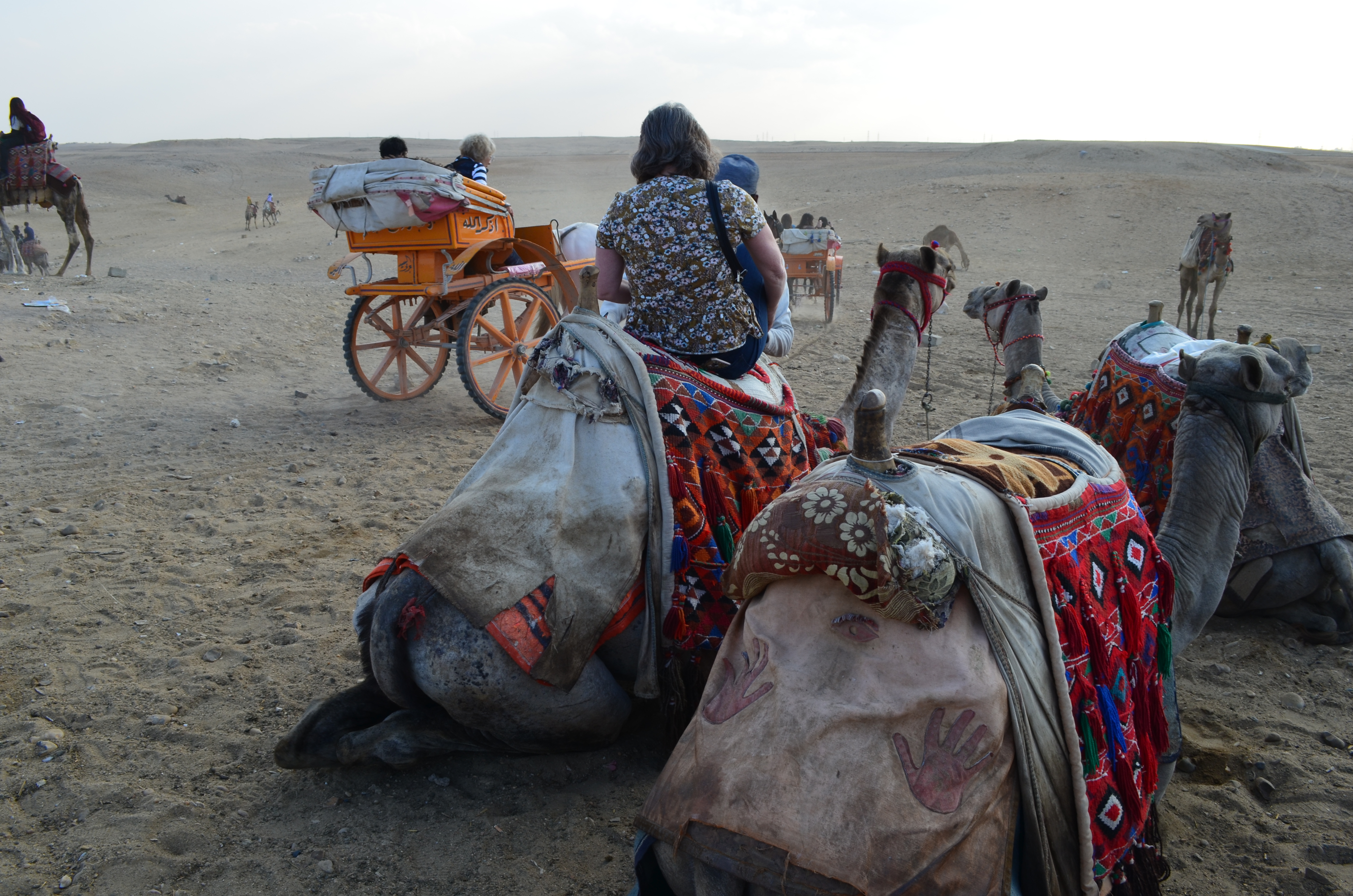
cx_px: 676
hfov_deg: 67.5
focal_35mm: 27
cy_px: 448
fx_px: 1013
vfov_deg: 47.7
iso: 200
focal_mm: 18
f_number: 11
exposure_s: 1/100
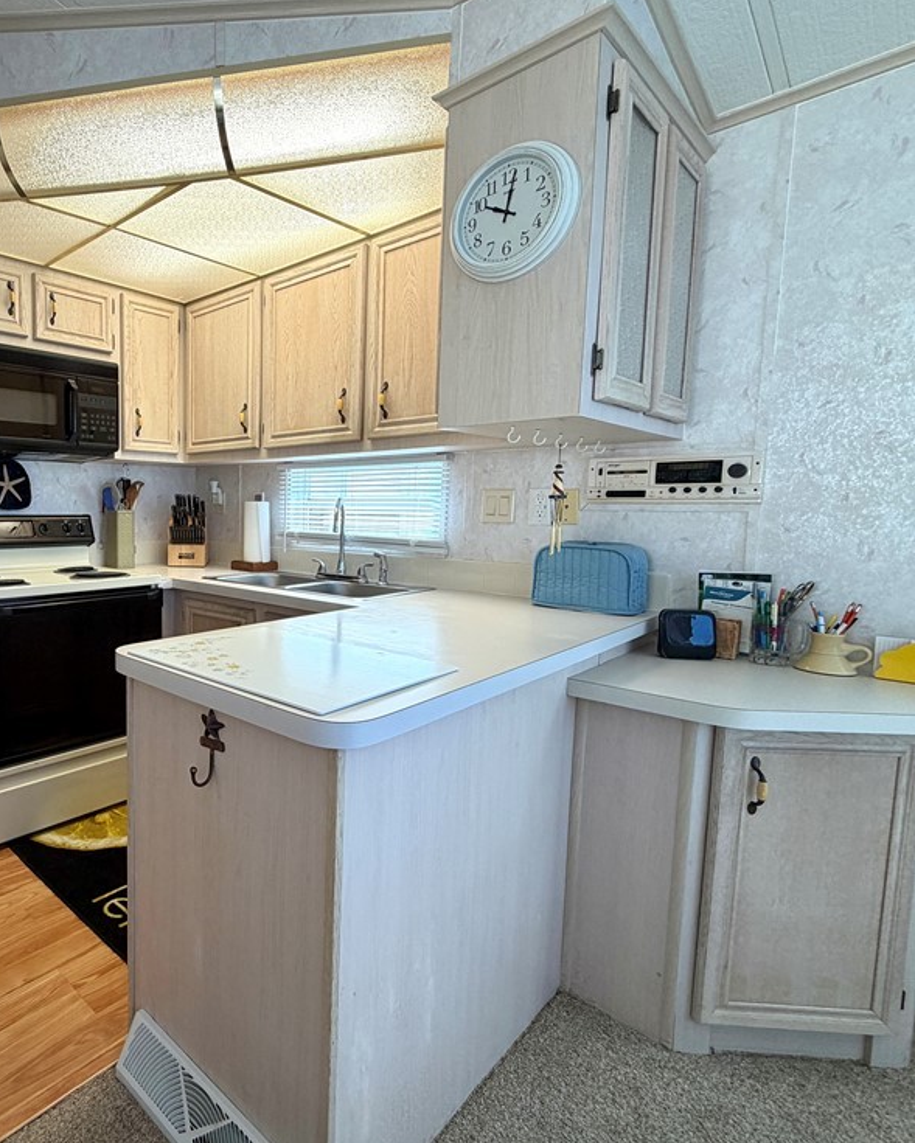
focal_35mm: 19
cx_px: 219
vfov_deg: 83.3
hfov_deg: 66.1
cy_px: 562
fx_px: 643
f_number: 2.2
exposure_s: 1/120
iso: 125
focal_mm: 2.22
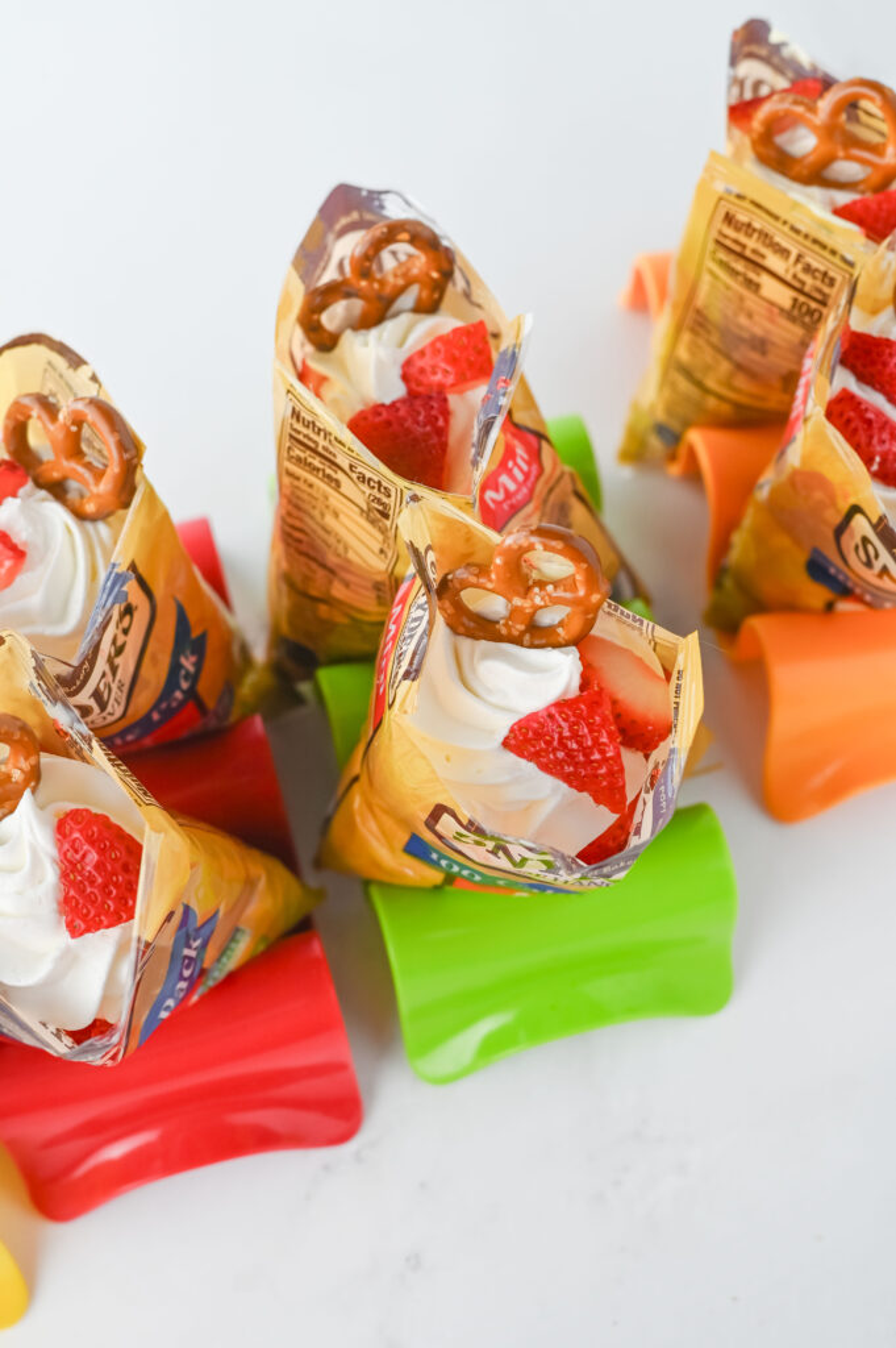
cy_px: 674
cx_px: 448
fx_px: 1870
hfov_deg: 26.9
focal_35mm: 50
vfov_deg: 39.6
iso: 400
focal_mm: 50
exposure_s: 1/160
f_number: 5.6
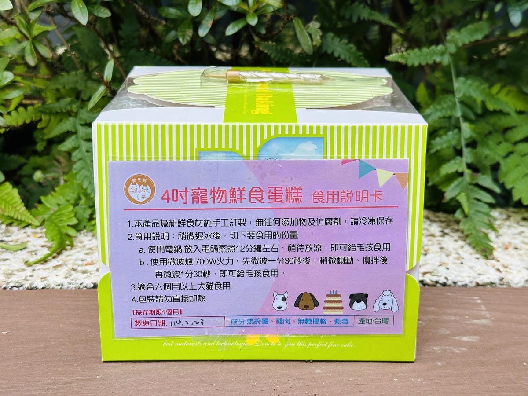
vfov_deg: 30.3
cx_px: 264
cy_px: 198
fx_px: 732
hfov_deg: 39.7
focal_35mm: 48
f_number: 1.78
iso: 50
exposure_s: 1/167
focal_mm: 6.86
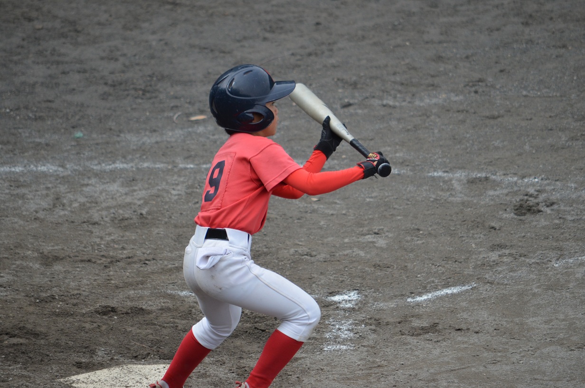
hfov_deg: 4.6
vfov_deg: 3.0
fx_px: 7297
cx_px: 292
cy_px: 194
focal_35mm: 450
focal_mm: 300
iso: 560
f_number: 5.6
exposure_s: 1/1000
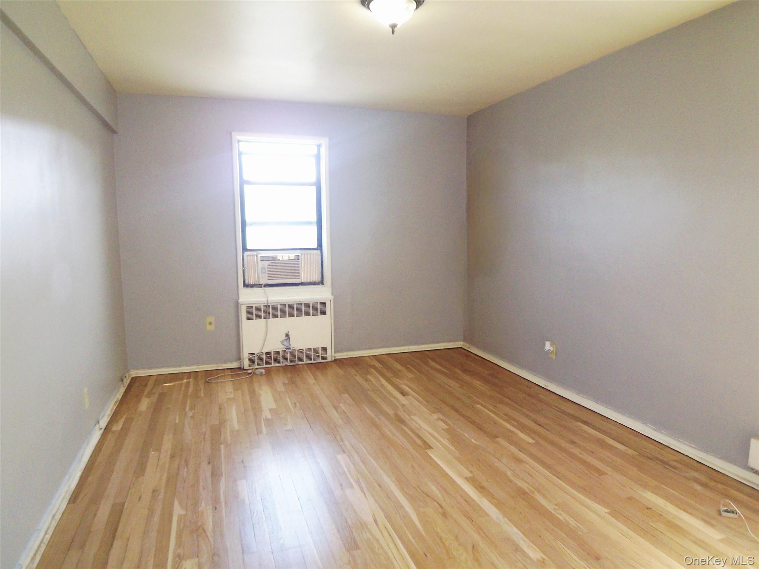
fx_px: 504
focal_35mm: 23
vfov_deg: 58.9
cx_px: 380
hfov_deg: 73.9
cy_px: 284
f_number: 2.8
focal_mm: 3.8
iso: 125
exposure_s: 1/30
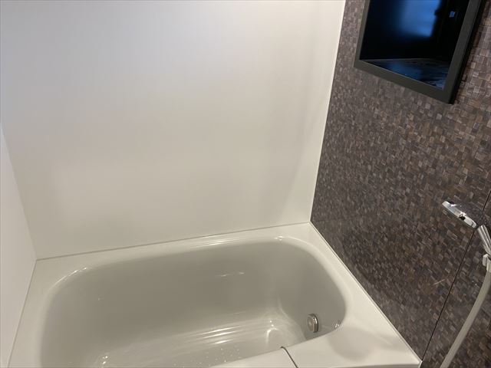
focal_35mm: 26
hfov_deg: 67.3
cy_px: 184
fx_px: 369
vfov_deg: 53.1
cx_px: 246
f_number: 1.8
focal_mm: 4.25
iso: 125
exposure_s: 1/50
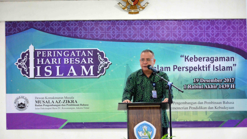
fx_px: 979
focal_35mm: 150
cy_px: 69
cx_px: 123
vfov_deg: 8.1
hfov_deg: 14.4
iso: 5000
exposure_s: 1/30
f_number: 8
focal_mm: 95
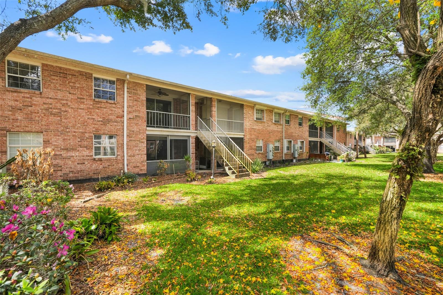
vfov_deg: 72.0
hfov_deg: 95.0
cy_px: 148
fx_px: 203
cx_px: 222
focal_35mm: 16
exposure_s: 1/13
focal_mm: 16.5
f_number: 9
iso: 250
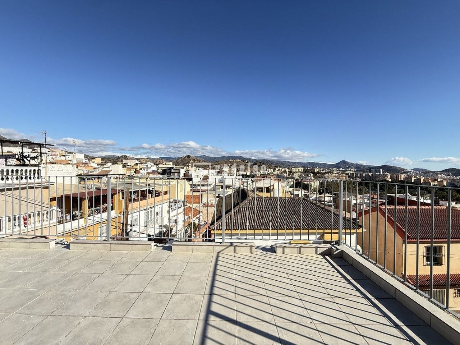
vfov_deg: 85.7
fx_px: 186
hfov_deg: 102.1
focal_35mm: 14
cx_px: 230
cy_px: 172
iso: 64
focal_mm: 2.22
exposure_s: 1/2320
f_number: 2.2
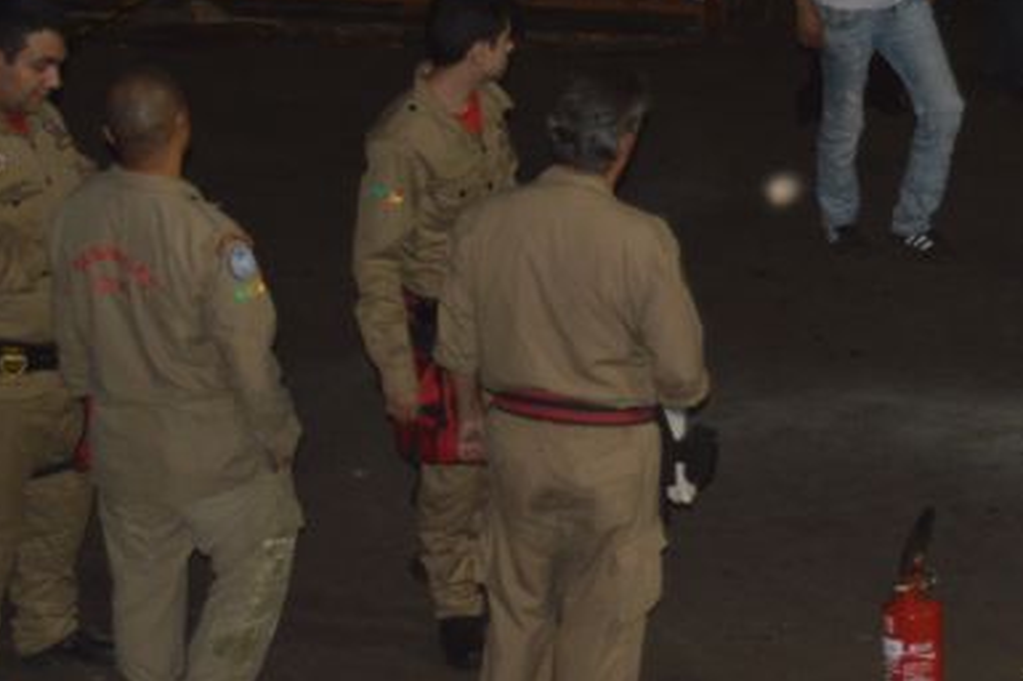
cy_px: 173
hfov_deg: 12.5
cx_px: 850
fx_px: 4644
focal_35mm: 164
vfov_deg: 8.4
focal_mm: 35
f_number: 4.5
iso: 400
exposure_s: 1/60
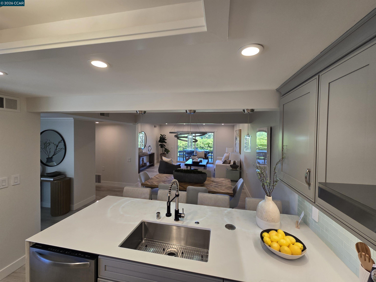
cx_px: 188
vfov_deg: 89.9
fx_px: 141
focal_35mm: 13
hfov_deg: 106.2
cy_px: 141
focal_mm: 2.2
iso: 80
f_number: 2.2
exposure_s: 1/60
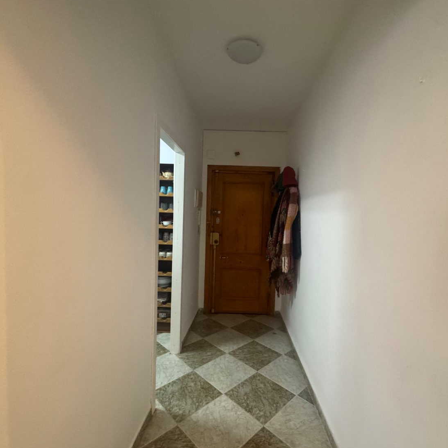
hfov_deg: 83.8
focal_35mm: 17
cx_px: 242
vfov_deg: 84.0
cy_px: 228
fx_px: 249
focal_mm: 2.22
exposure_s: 1/50
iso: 640
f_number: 2.2
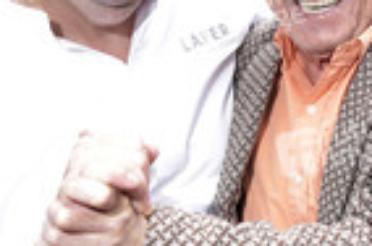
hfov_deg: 18.9
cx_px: 274
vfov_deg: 12.6
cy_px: 81
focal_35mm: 108
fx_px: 1114
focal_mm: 34
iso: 400
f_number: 6.3
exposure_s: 1/160
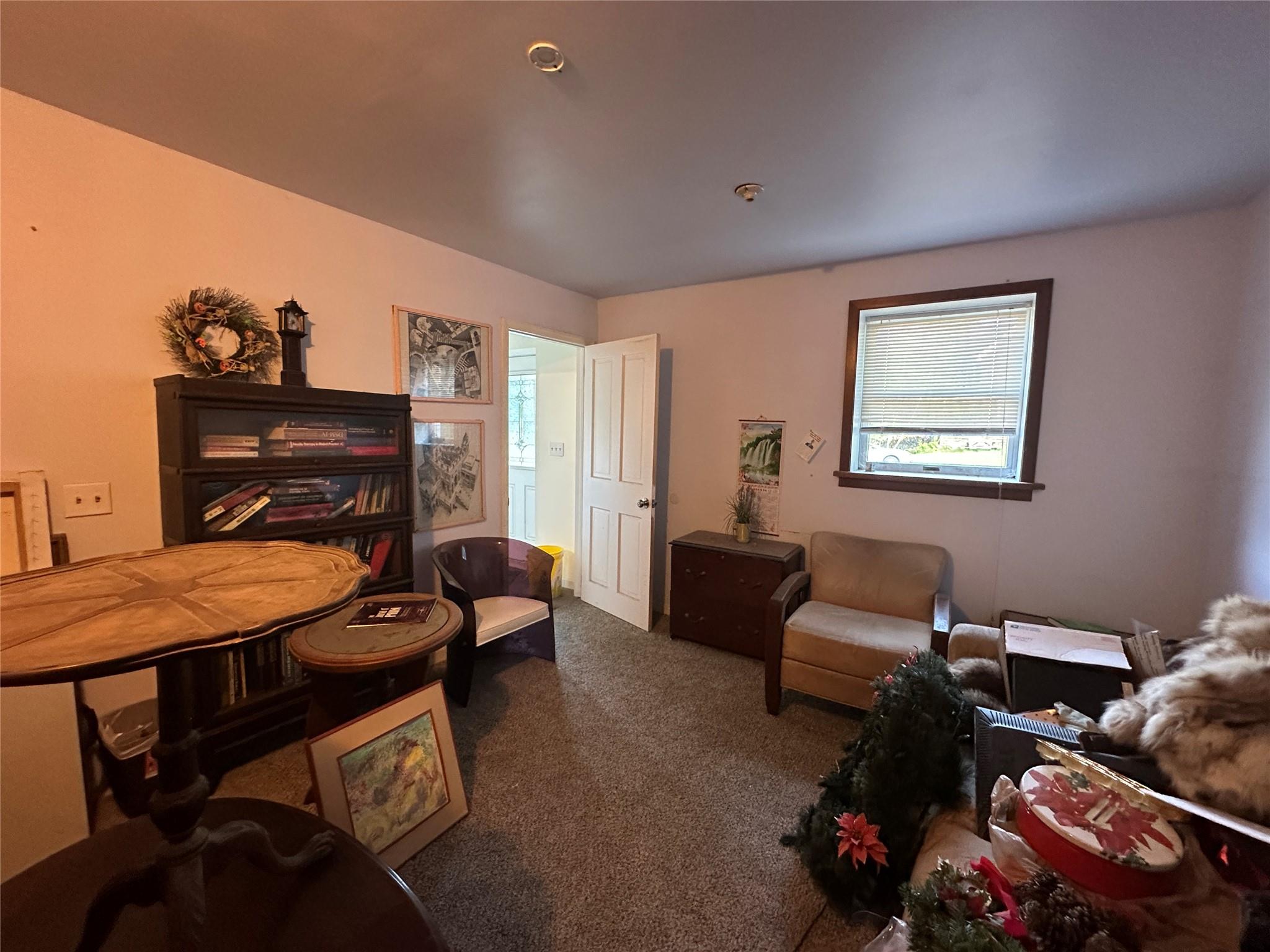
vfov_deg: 85.7
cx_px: 635
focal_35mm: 14
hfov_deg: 102.1
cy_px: 476
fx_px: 514
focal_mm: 2.22
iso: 500
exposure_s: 1/60
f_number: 2.2
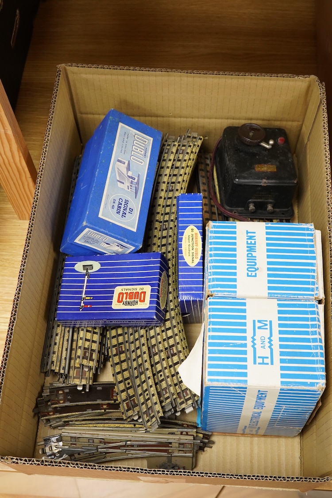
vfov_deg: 43.6
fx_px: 622
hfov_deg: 29.9
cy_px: 249
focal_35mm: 45
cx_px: 166
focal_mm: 30
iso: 2500
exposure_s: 1/80
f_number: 11
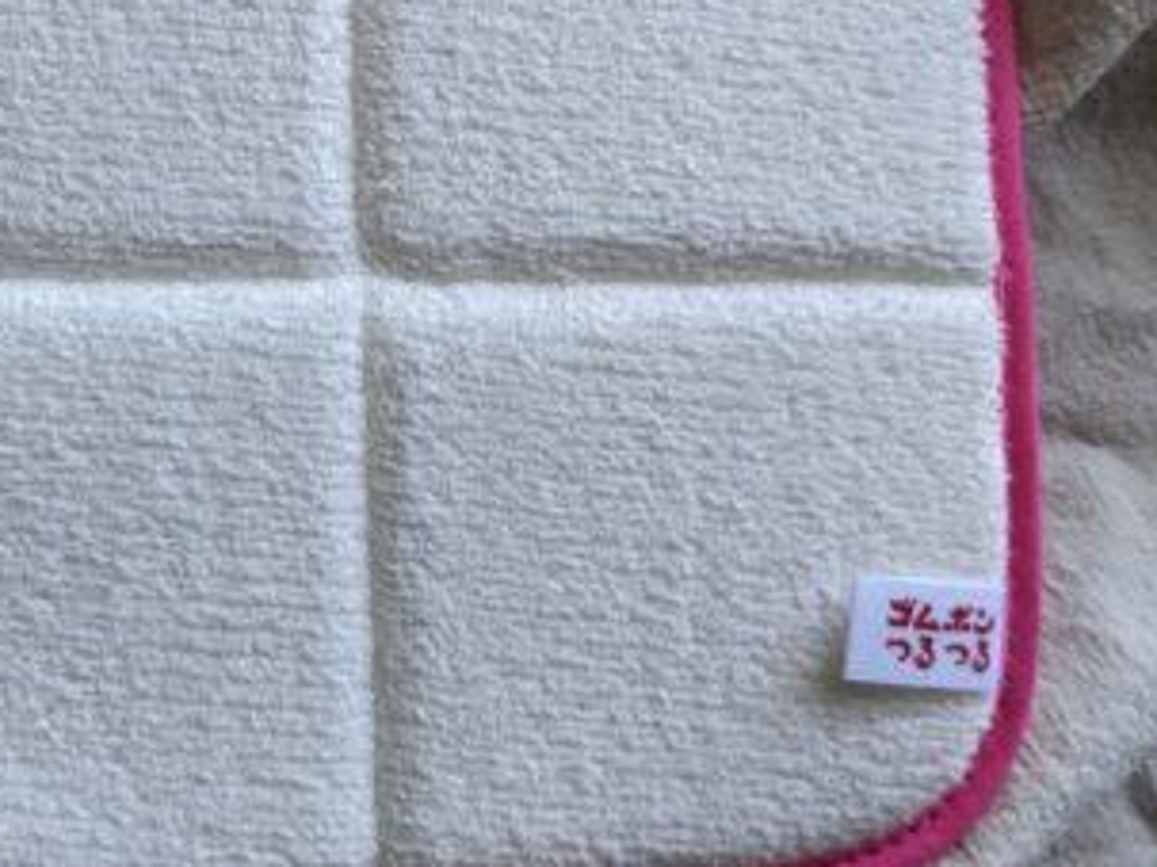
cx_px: 309
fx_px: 1904
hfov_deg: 33.2
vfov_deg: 25.6
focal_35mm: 57
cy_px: 317
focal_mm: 4.38
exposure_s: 1/99.9
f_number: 1.73
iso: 86
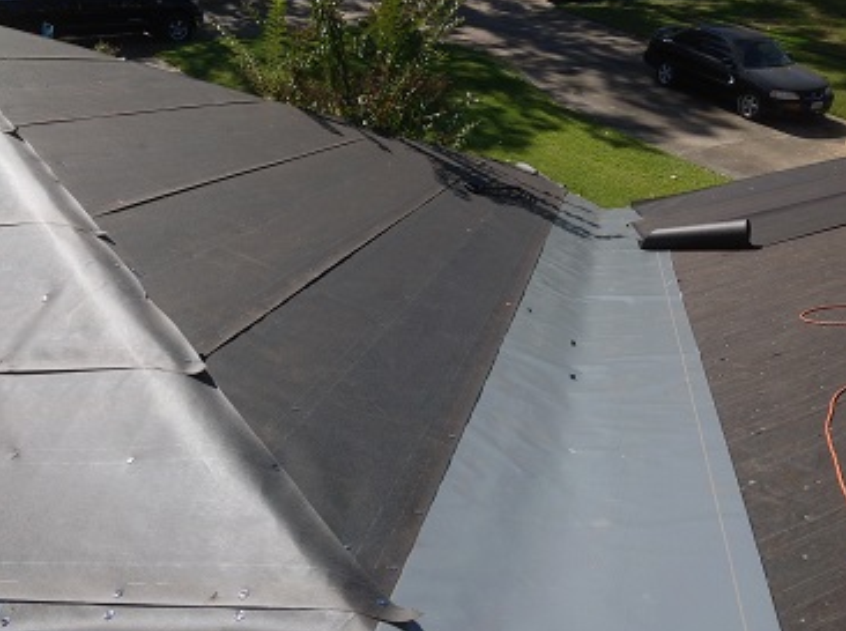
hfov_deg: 43.8
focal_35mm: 43
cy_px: 328
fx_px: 1049
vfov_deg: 33.5
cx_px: 368
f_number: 2.4
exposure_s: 1/1439
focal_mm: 4.28
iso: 50
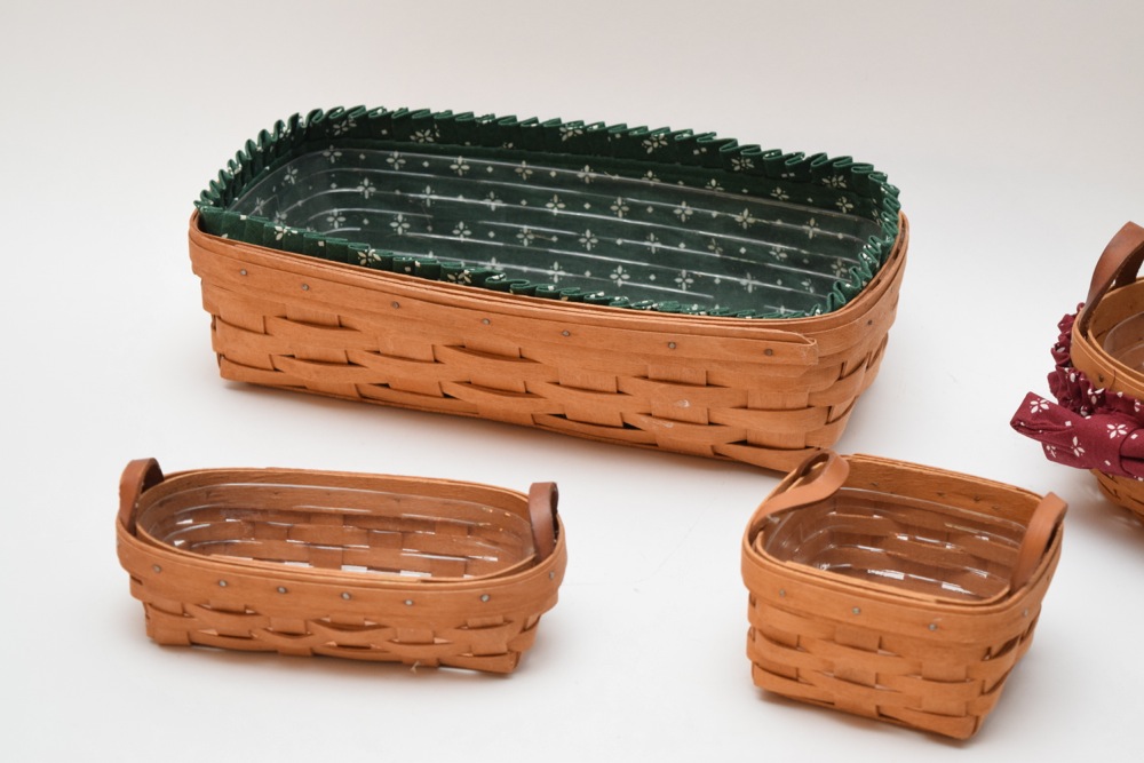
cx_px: 572
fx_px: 2622
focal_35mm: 82
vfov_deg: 16.6
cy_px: 382
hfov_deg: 24.6
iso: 1250
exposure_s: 1/60
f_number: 5.6
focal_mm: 55
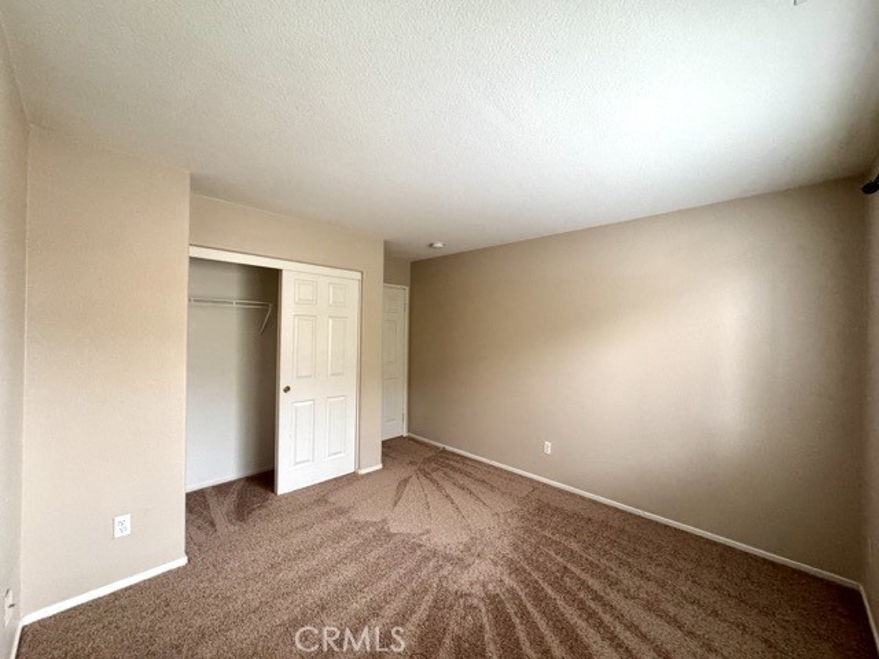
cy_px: 330
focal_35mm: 14
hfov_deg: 102.1
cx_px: 440
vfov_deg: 85.7
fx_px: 356
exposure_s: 1/60
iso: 800
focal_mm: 2.22
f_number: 2.2
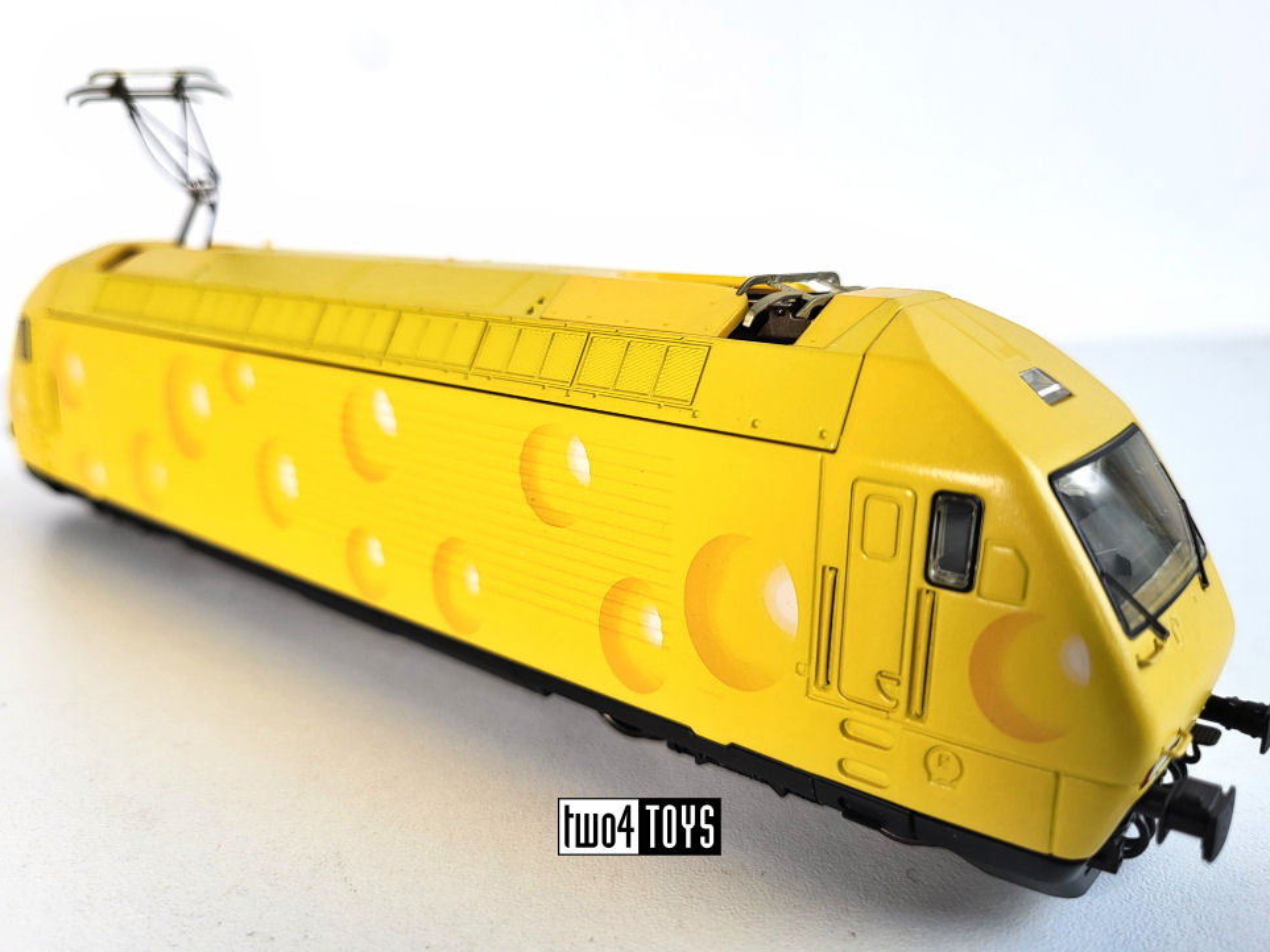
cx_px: 632
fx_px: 990
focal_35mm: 27
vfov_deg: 51.3
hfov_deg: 65.3
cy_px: 472
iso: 40
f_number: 1.8
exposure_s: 1/128
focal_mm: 5.4
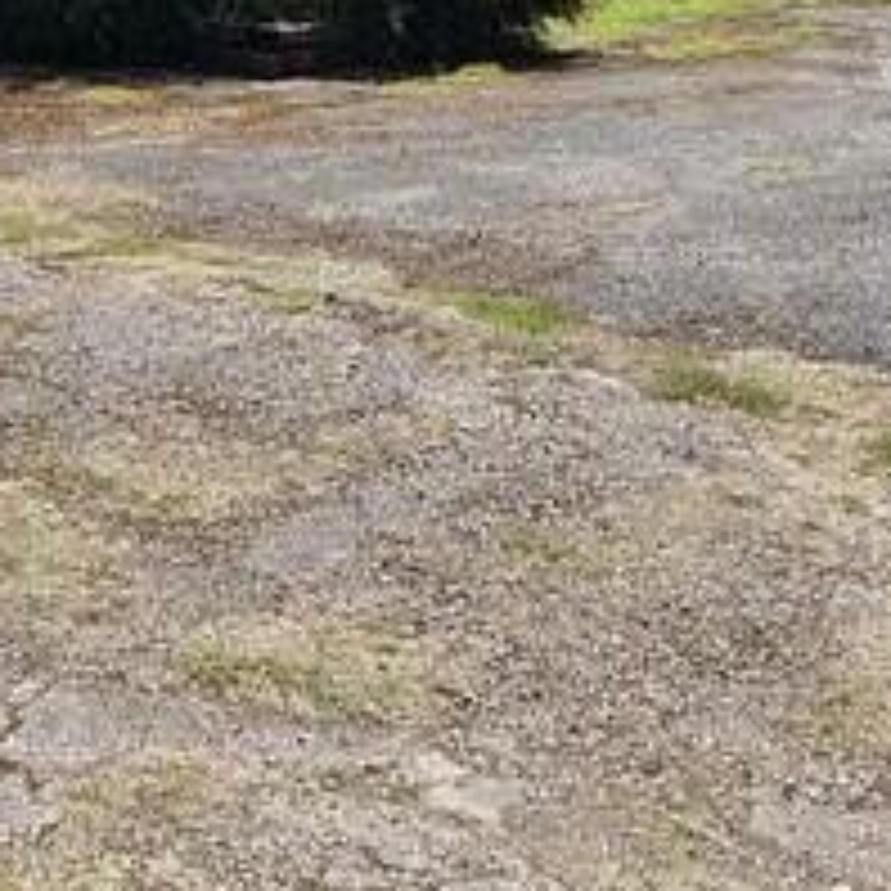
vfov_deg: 23.6
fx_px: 1922
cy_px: -205
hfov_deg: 26.1
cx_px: 382
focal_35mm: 66
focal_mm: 10
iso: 100
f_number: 9
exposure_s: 1/320
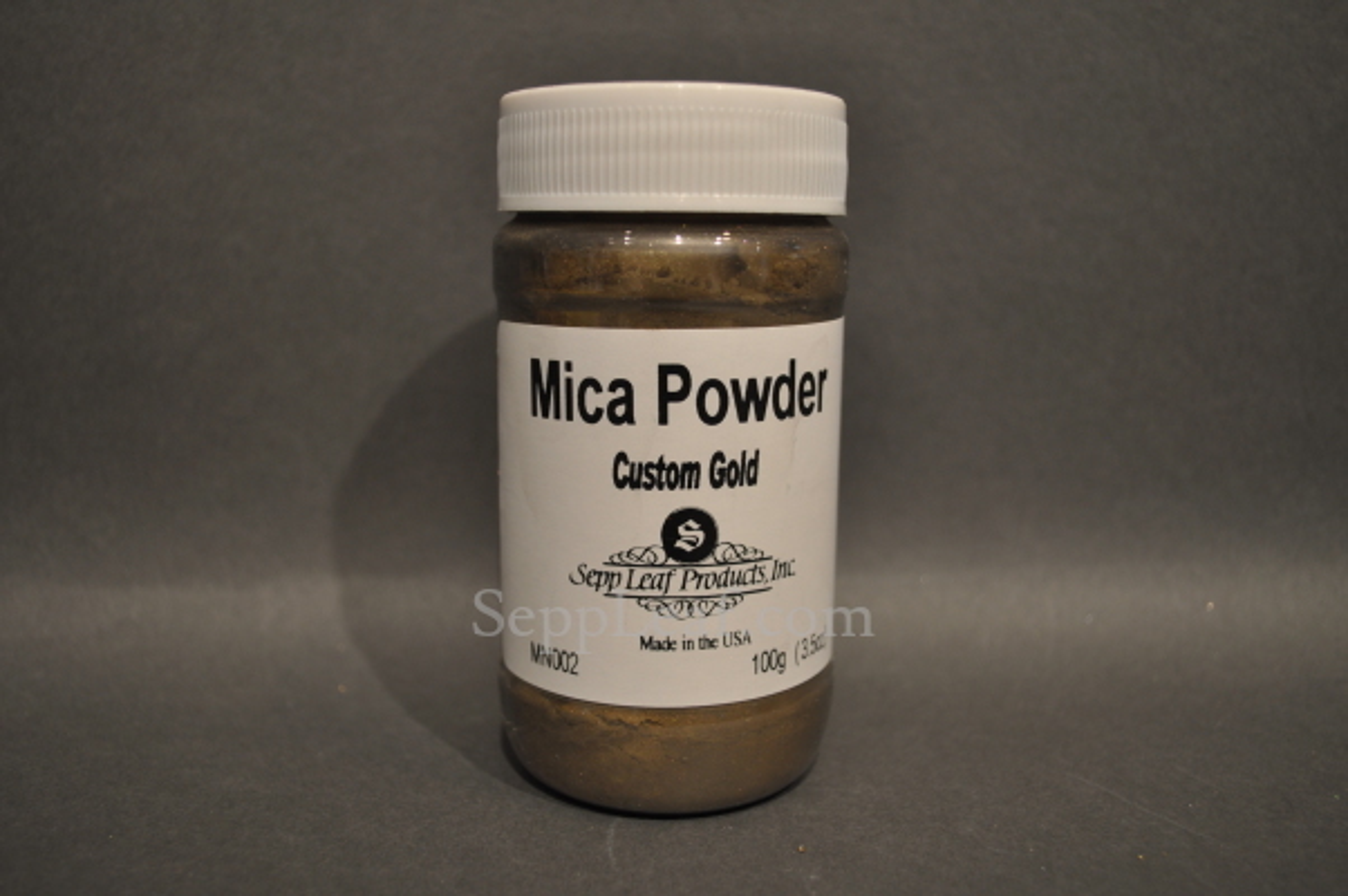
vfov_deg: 39.9
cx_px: 674
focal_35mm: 33
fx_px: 1234
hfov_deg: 57.3
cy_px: 448
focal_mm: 22
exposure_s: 1/125
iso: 320
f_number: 4
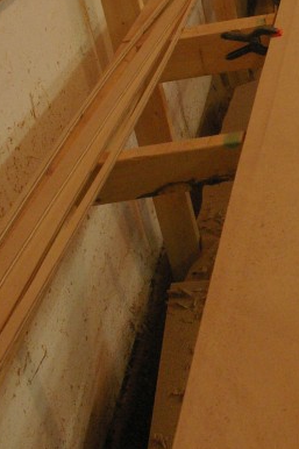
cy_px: 113
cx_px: 317
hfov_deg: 18.8
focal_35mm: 70
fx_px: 873
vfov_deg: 28.4
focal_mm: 18
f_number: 6.7
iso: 1600
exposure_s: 1/15
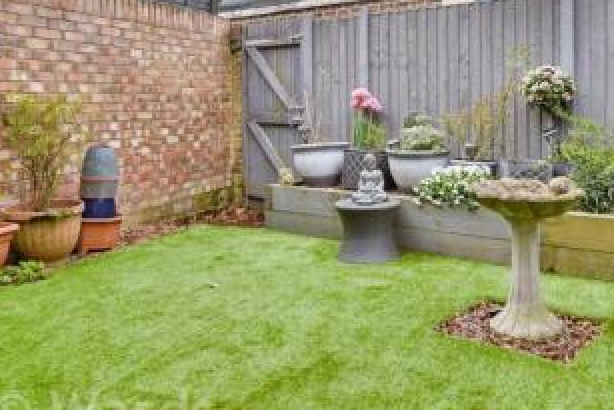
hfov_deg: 57.2
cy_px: 113
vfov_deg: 40.2
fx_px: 546
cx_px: 417
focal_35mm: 32
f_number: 9
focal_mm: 10
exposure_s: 1/320
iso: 500
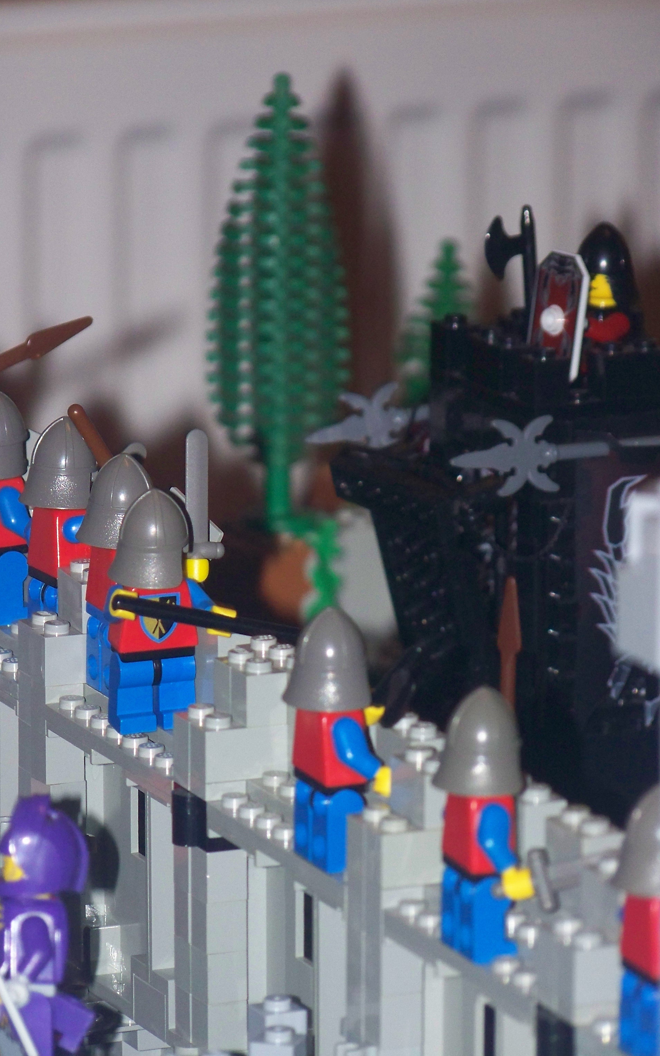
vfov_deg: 7.3
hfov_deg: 4.5
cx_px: 287
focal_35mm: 289
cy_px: 528
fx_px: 8319
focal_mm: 44.5
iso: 200
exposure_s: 1/40
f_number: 4
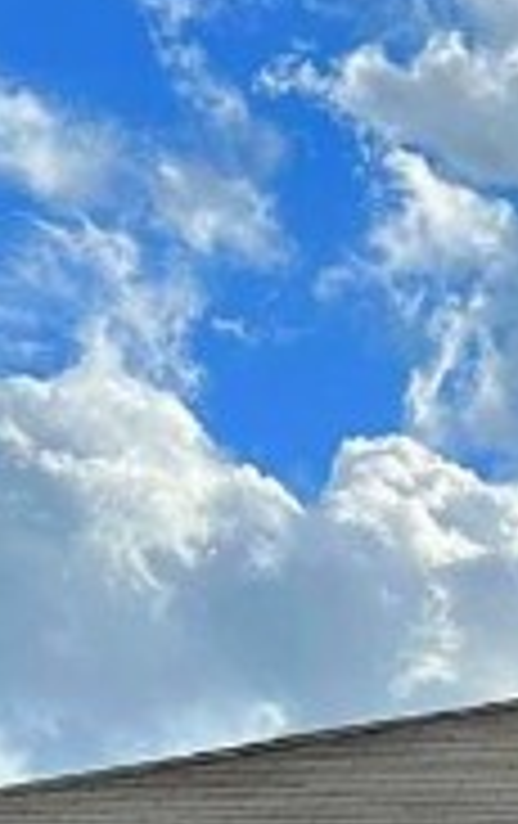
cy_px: 1274
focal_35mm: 142
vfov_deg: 13.7
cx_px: 856
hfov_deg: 9.0
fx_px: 3195
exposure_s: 1/6211
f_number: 1.78
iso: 80
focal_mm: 6.86
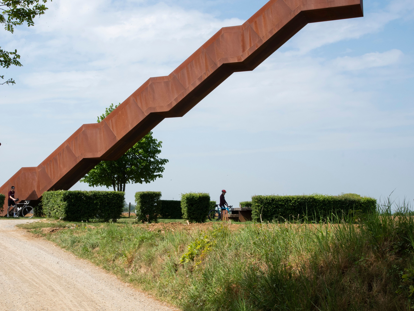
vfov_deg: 26.1
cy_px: 168
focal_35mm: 56
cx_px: 140
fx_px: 670
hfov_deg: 34.1
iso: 200
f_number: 16
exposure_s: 1/200
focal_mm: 31
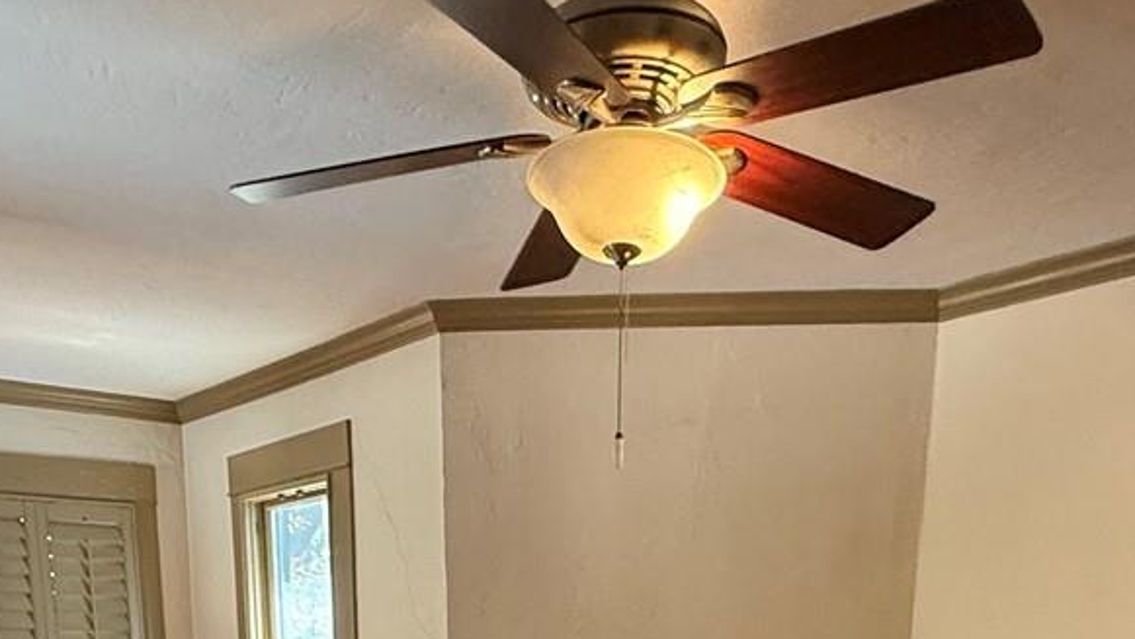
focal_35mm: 42
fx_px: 1264
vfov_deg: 22.7
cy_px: 977
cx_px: 518
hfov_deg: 48.3
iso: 400
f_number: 2.2
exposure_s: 1/60
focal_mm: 2.22
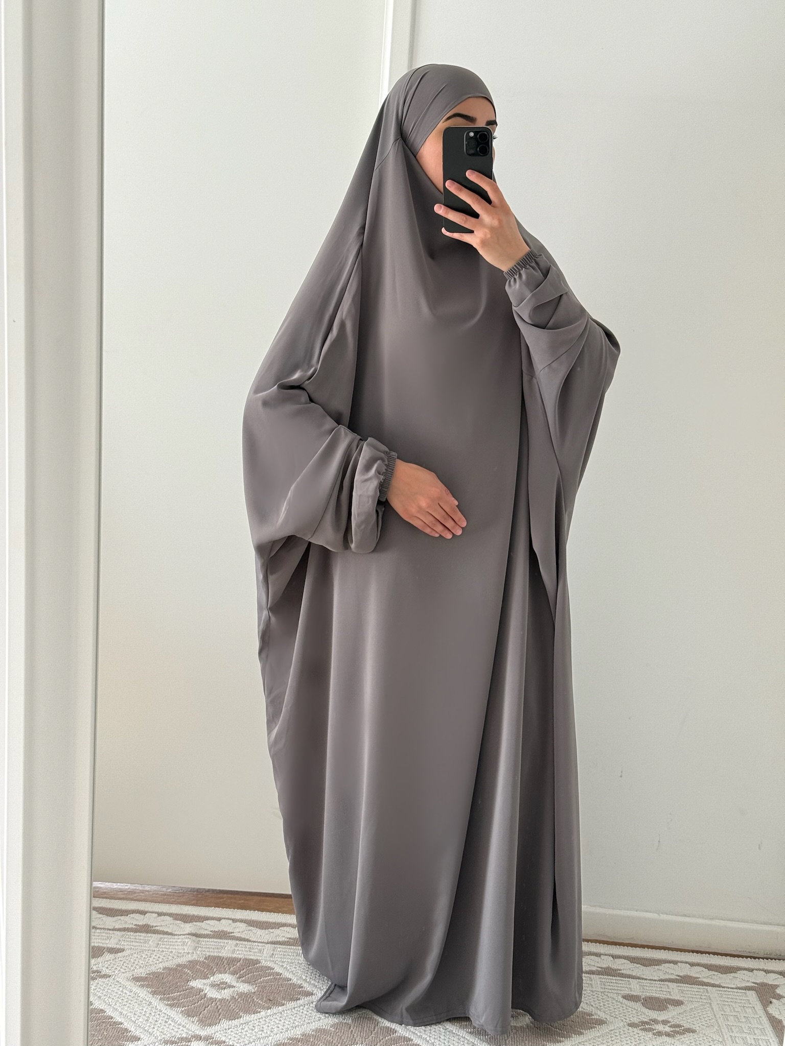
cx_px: 392
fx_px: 1451
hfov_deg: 30.3
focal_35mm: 48
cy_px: 523
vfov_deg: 39.7
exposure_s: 1/122
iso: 80
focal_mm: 6.76
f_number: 1.78
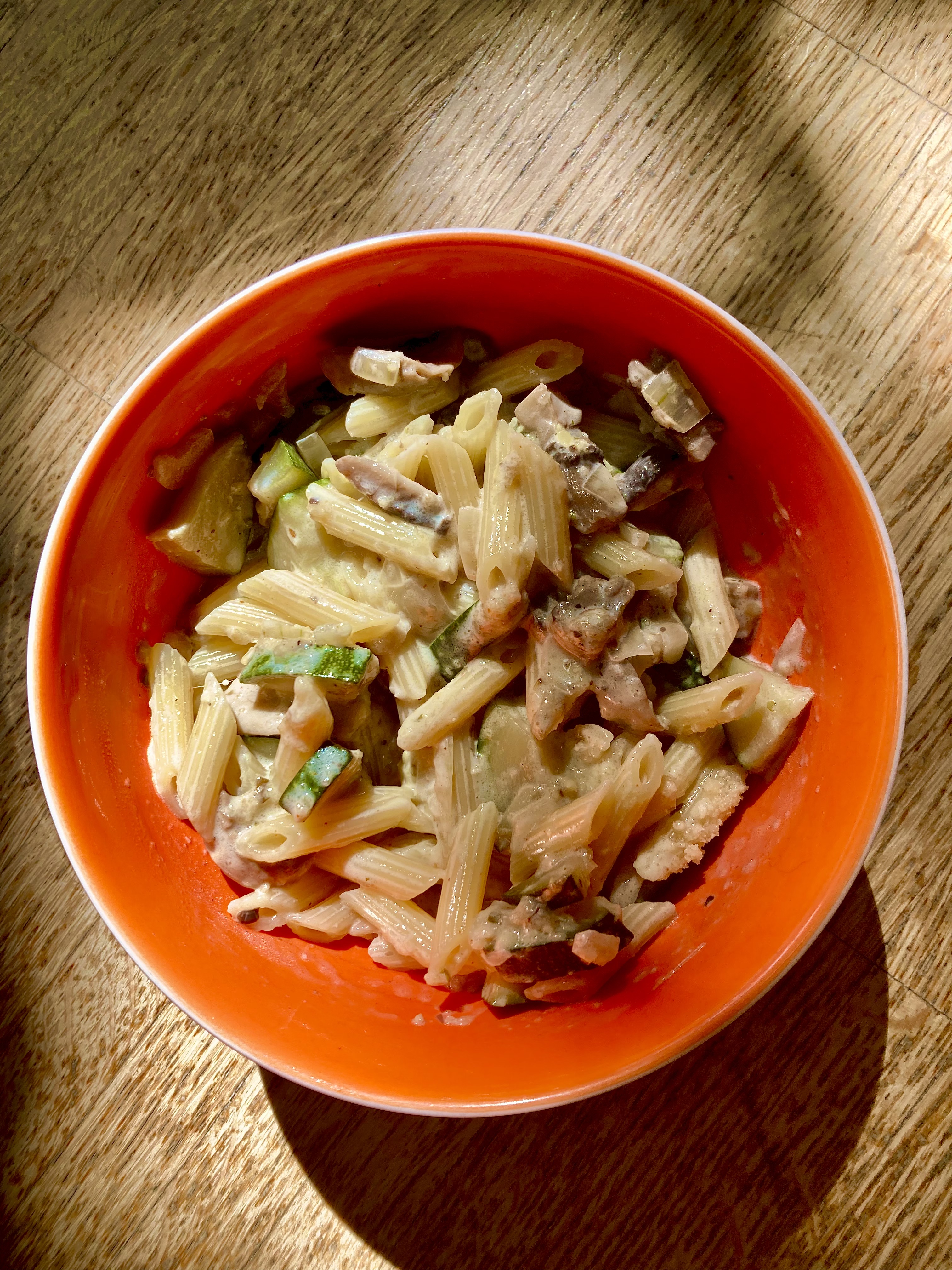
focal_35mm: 28
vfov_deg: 63.4
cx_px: 476
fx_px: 1027
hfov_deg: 49.7
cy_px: 635
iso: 20
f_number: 1.8
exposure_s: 1/245
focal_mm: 3.99
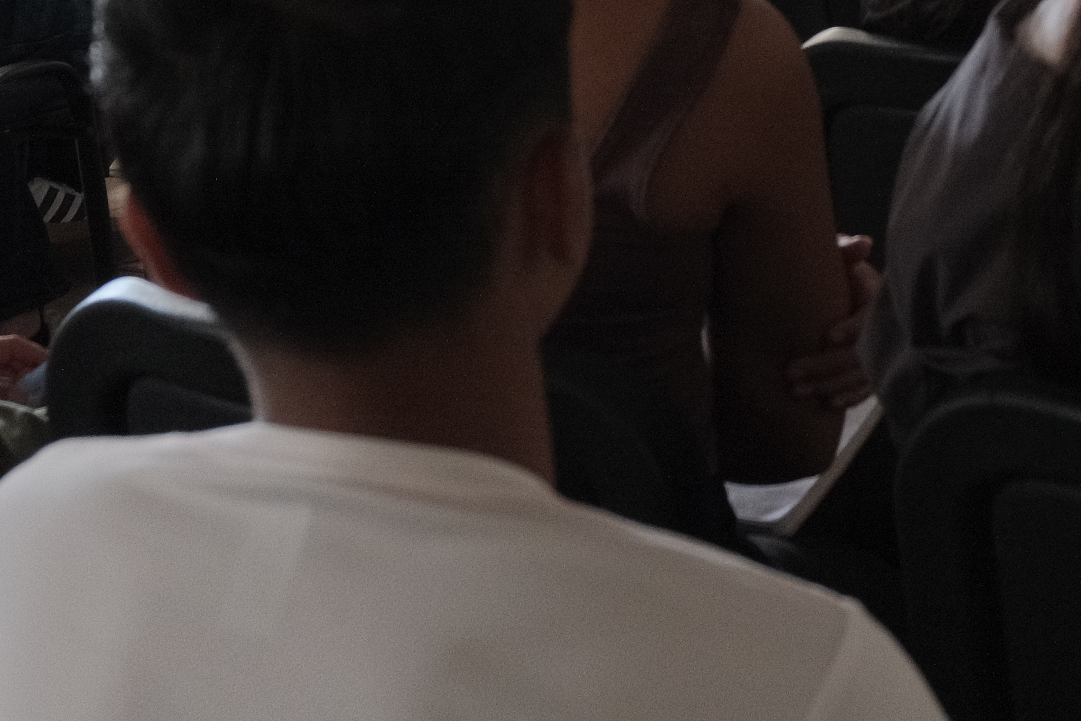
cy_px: -531
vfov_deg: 8.2
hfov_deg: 12.6
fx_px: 4864
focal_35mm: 162
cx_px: 999
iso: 1600
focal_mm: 30.5
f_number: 5
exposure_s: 1/60
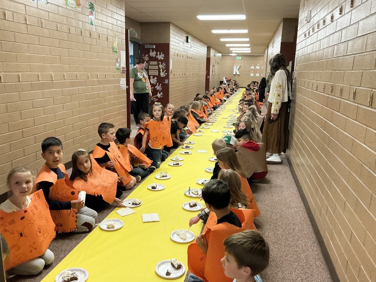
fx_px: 315
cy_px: 142
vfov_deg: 48.2
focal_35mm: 29
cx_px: 182
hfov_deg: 61.6
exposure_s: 1/60
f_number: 1.8
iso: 250
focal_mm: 3
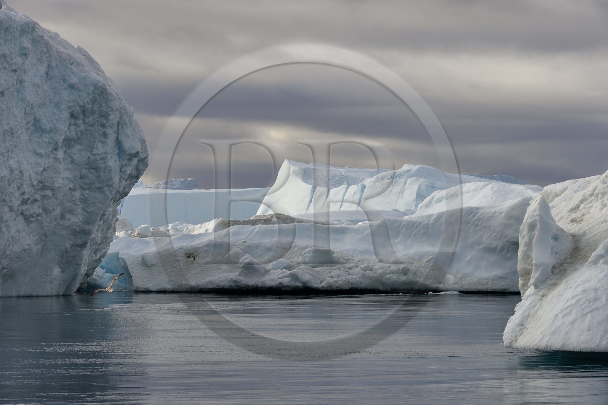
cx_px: 304
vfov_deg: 6.5
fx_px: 3544
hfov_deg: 9.8
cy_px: 202
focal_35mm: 210
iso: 200
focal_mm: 210
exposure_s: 1/500
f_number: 9
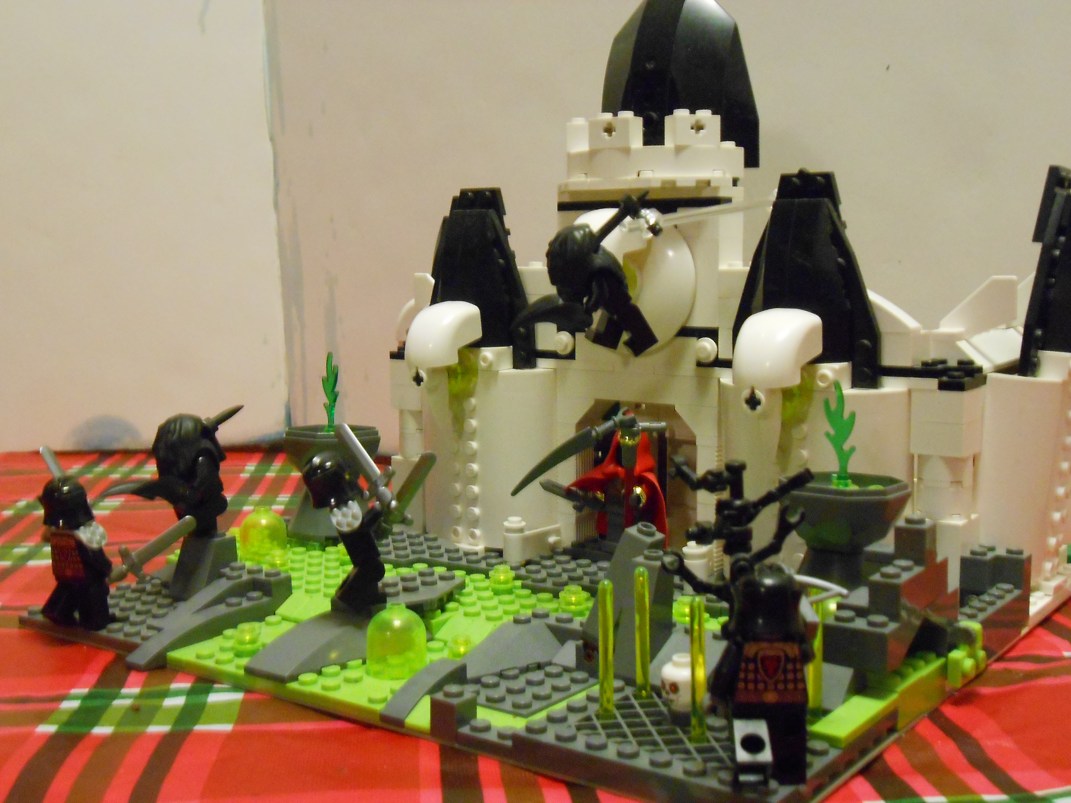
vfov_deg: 32.9
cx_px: 536
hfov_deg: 42.9
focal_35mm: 44
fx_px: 1361
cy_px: 402
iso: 800
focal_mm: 7.8
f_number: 4.5
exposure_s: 1/10
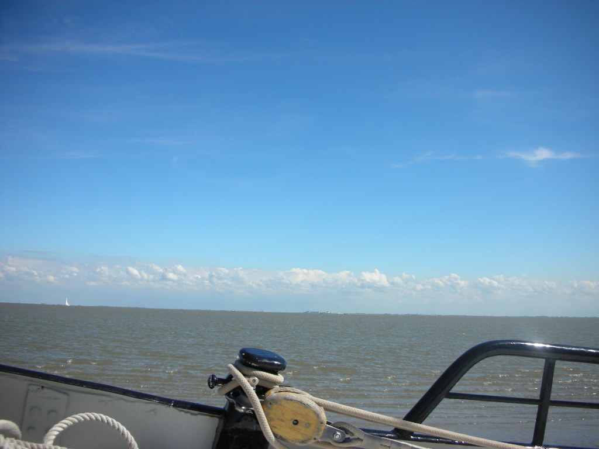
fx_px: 606
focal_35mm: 35
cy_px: 224
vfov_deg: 40.7
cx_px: 300
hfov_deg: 52.6
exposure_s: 1/122
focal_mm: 5.8
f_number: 8.5
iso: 50
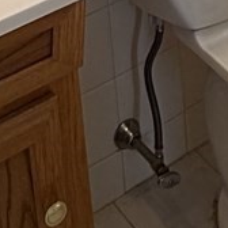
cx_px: 148
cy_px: -353
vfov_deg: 11.9
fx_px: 842
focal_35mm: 113
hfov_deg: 15.4
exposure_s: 1/120
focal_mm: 2.22
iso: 160
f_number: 2.2
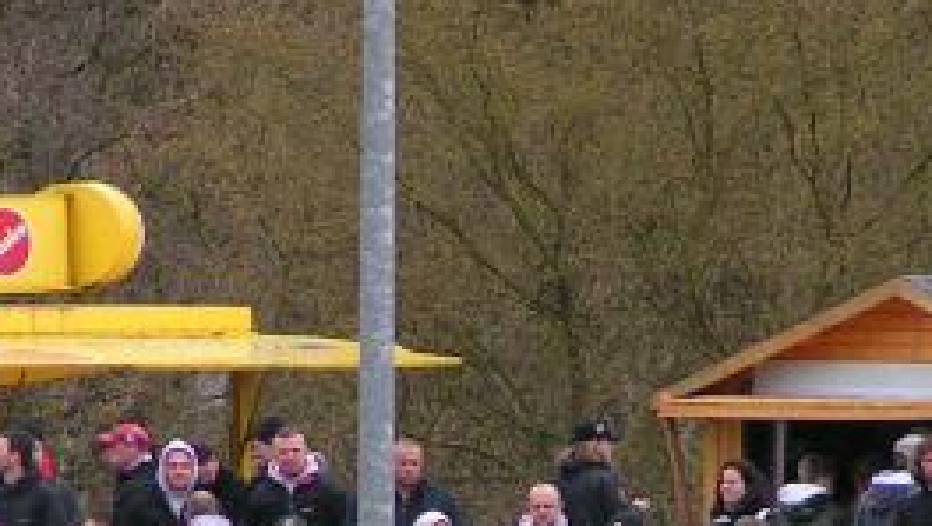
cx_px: 402
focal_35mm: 1122
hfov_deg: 1.9
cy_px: 590
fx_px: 27750
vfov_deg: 1.1
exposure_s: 1/400
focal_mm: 52
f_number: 3.5
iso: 100
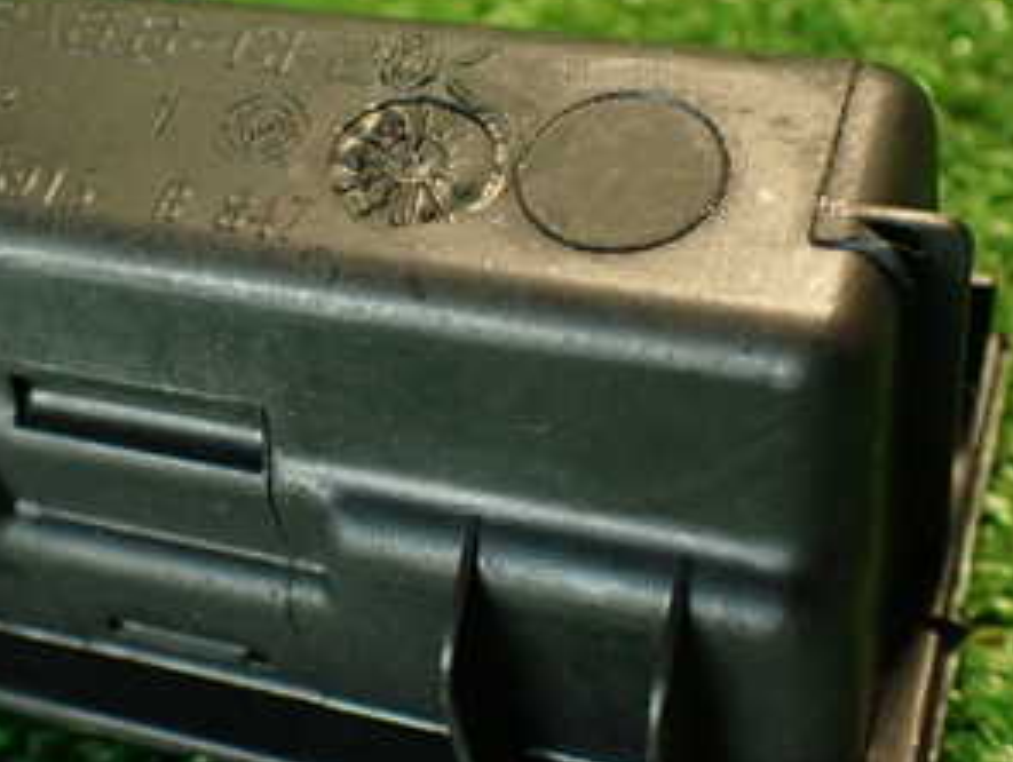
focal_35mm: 65
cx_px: 275
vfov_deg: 22.6
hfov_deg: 29.4
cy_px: 336
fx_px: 1904
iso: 500
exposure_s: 1/30
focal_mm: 5.79
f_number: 2.4
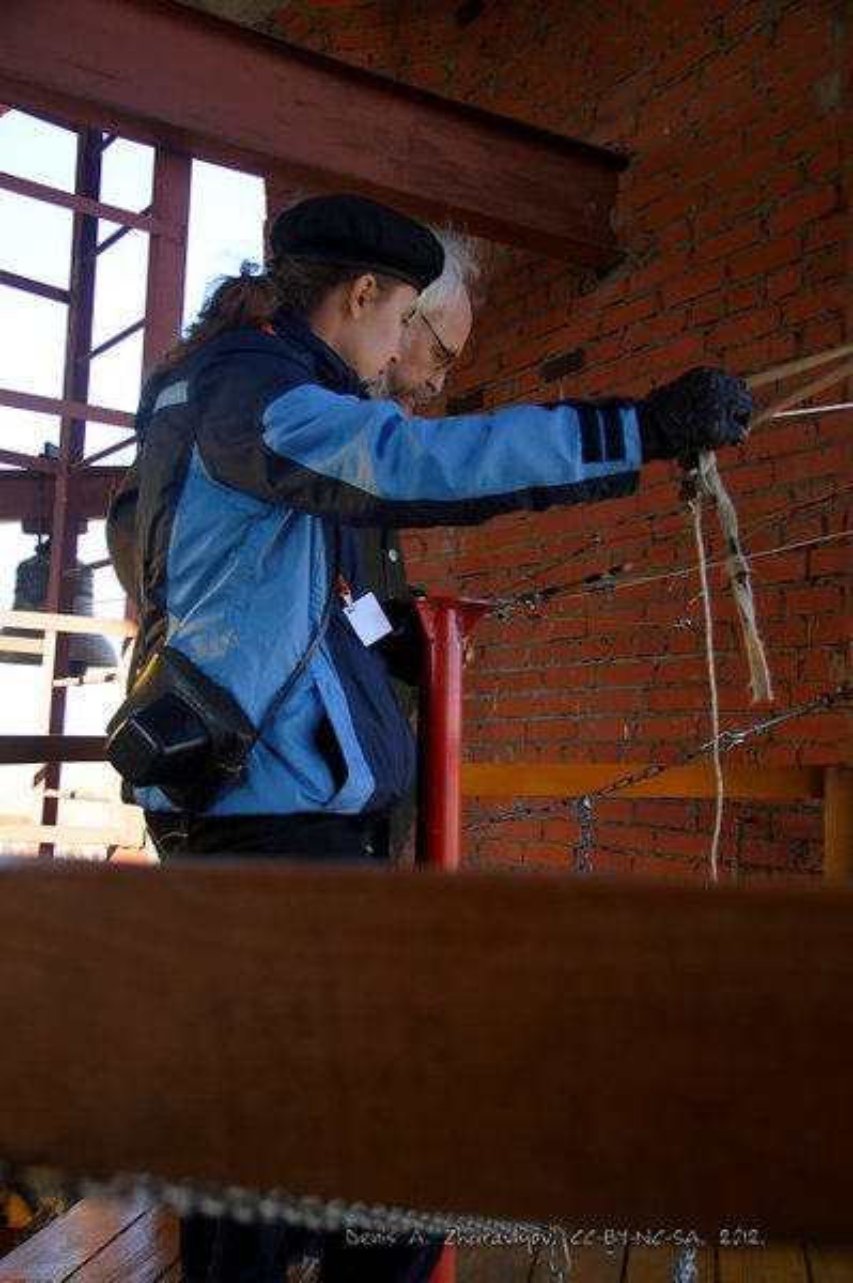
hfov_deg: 36.8
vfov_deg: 53.2
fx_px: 1282
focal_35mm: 36
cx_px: 426
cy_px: 642
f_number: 5.6
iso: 200
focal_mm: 24
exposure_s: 1/125
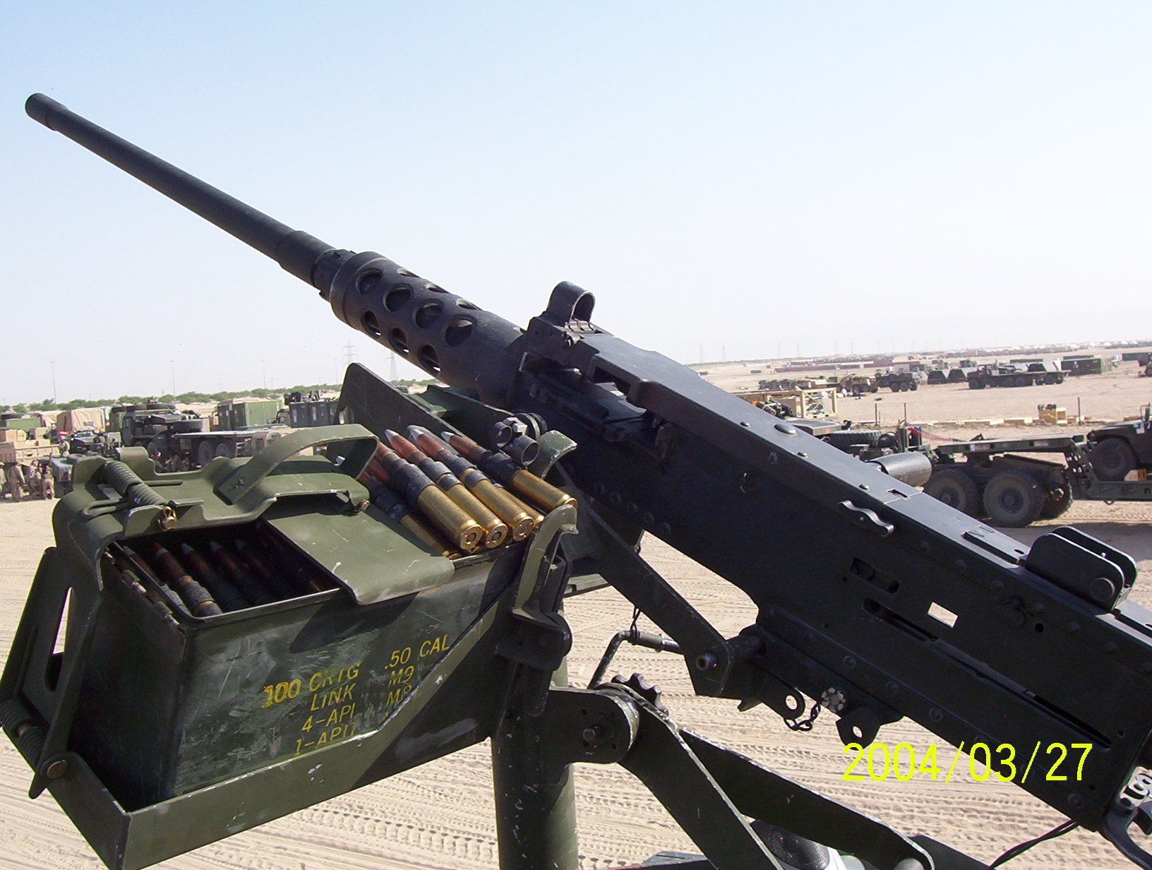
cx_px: 576
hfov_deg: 43.8
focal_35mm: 43
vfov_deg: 33.7
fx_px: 1434
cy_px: 435
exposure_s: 1/515
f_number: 5.17
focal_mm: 5.77
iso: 100
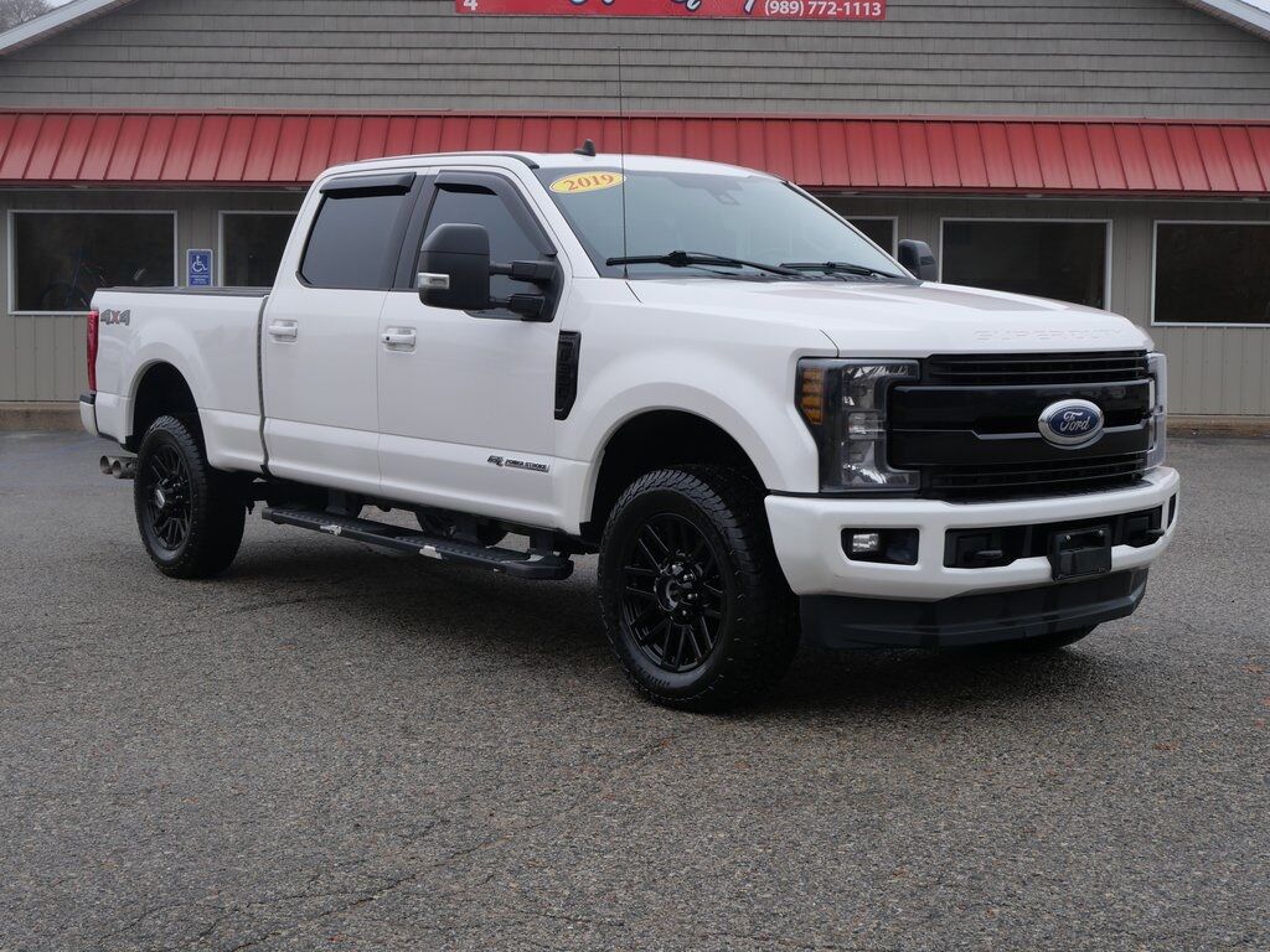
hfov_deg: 38.2
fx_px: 1834
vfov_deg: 29.1
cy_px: 476
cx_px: 635
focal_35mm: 50
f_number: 6.3
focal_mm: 25
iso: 200
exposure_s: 1/125
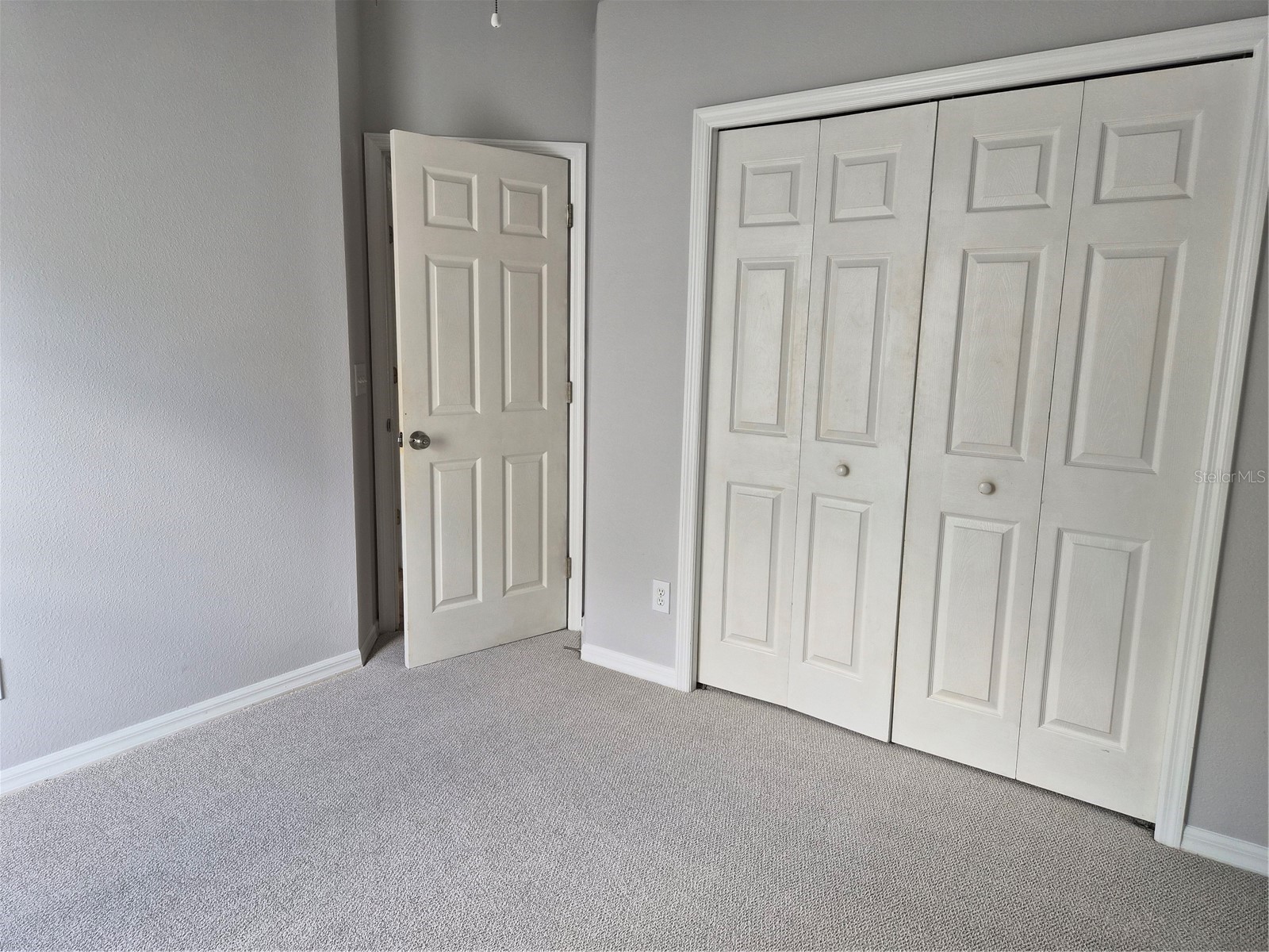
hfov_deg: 73.9
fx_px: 843
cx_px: 634
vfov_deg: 58.9
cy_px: 476
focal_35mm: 23
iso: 160
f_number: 1.8
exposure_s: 1/180
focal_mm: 5.4
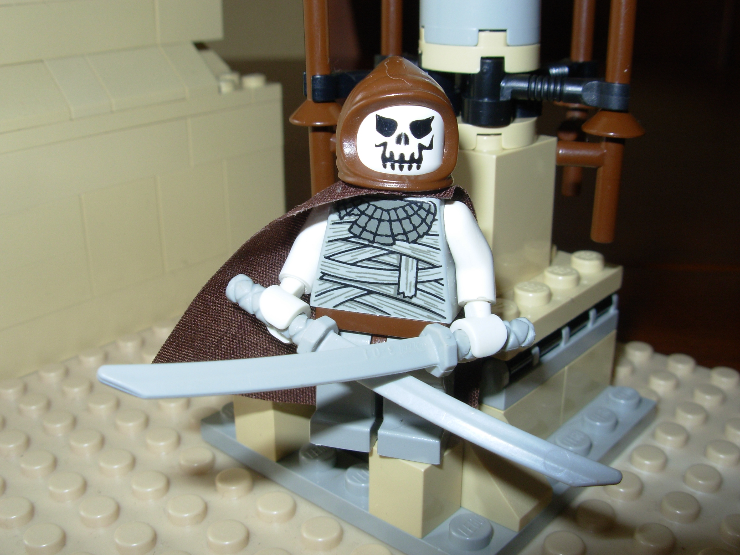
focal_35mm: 38
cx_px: 370
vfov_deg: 37.7
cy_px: 278
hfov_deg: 49.0
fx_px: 812
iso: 50
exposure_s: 1/32
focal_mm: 6.3
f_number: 4.9
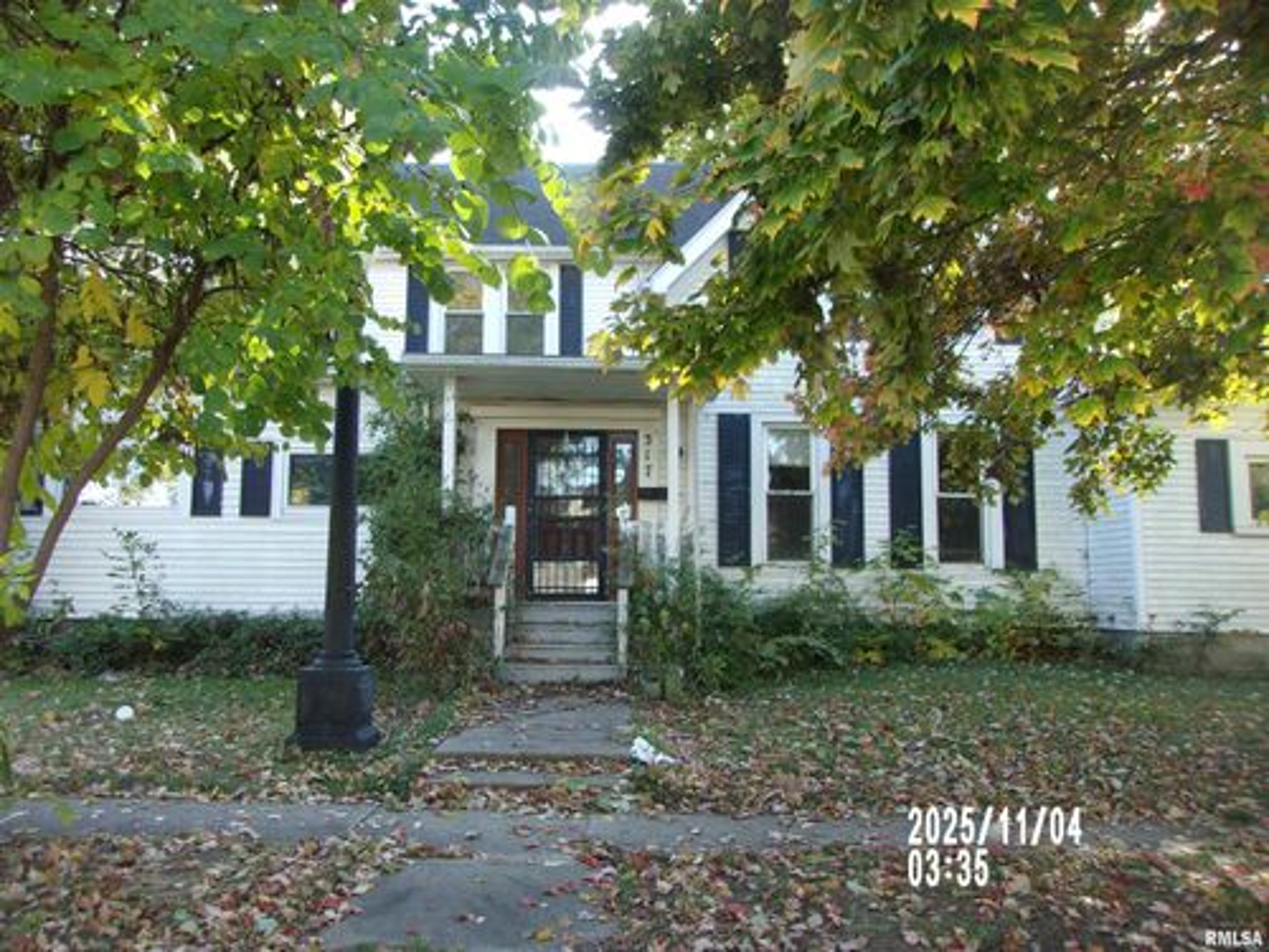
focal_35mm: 27
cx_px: 634
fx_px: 990
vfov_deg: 51.4
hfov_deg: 65.3
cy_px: 476
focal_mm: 4.9
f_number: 3
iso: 80
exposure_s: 1/56
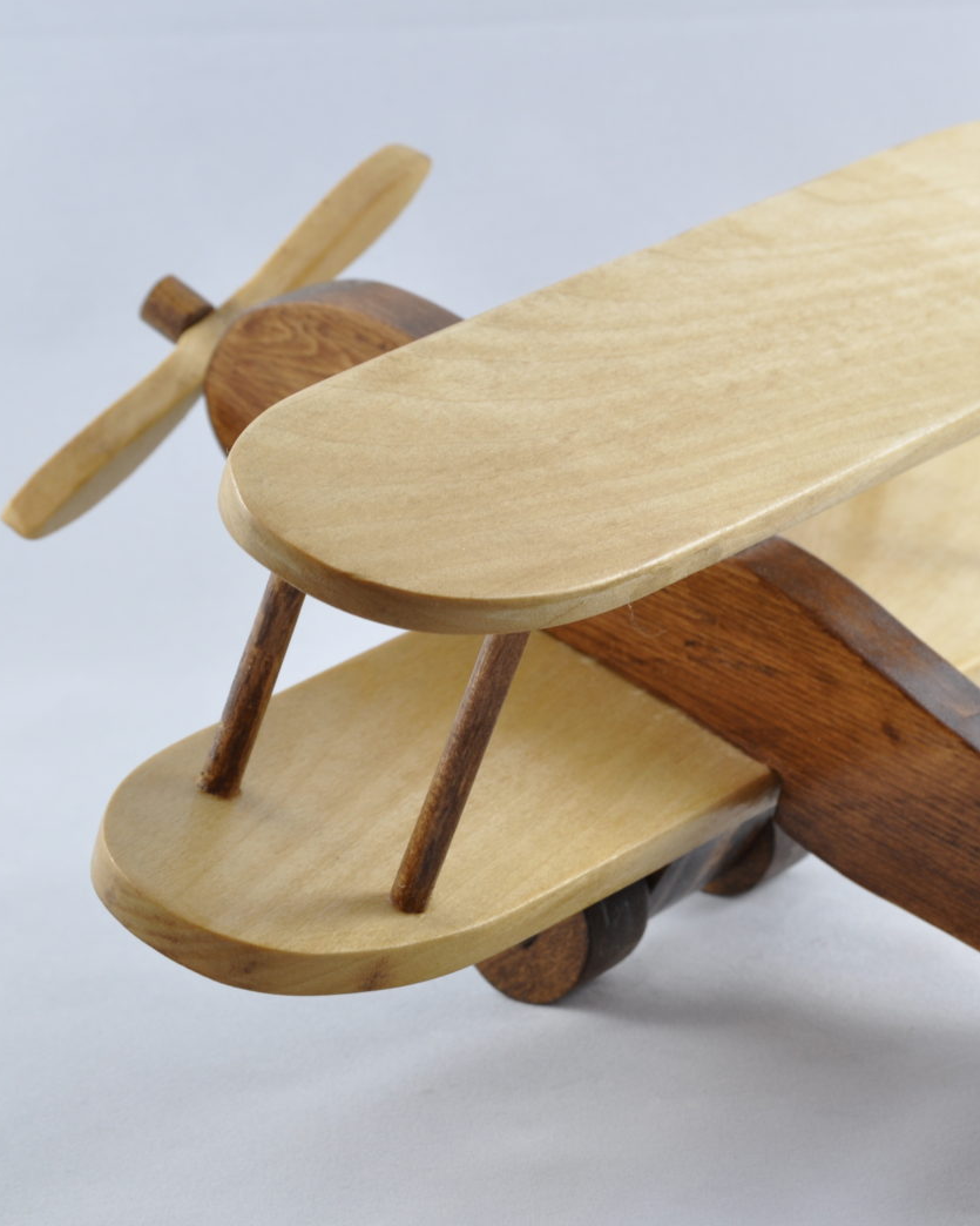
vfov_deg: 11.4
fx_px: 6155
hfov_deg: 9.1
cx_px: 803
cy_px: 604
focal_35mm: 170
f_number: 16
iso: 200
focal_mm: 75
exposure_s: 1/3
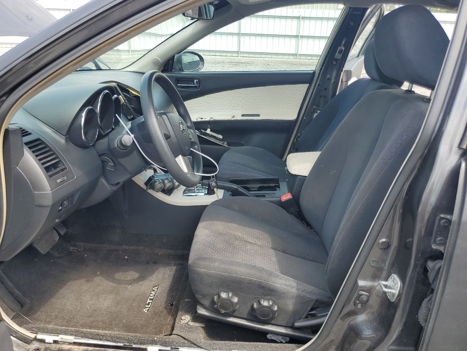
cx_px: 234
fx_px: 351
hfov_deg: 67.3
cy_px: 176
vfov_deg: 53.1
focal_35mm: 26
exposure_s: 1/667
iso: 50
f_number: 1.5
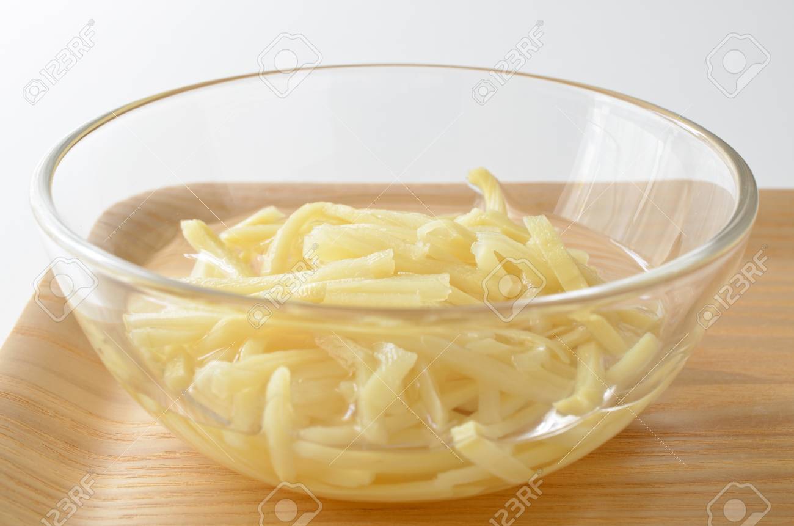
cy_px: 263
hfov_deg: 33.5
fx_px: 1321
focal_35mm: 60
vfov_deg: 22.5
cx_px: 397
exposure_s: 1/2.5
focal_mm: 40
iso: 100
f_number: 11
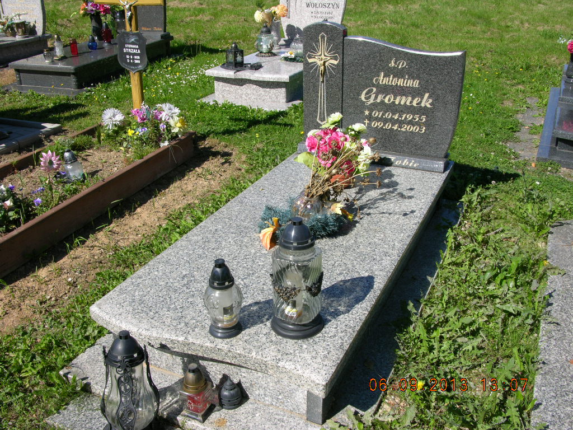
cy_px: 215
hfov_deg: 52.6
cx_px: 286
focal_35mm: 35
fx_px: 579
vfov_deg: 40.7
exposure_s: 1/217
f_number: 6.3
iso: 50
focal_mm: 8.9
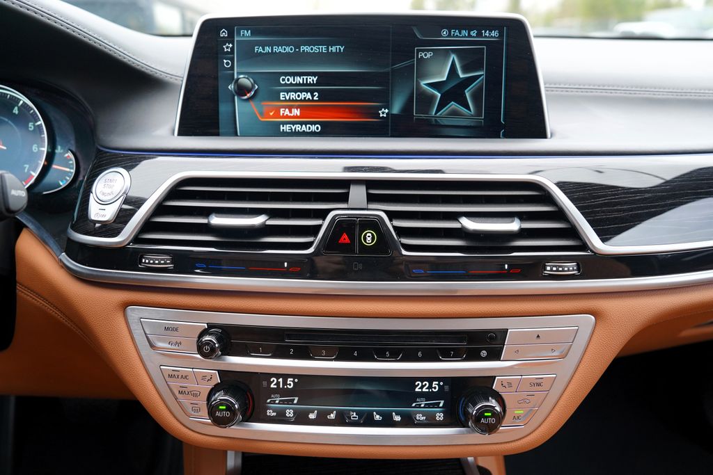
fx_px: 475
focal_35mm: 24
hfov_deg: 73.7
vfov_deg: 53.1
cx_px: 356
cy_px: 238
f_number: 4
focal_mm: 24
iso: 320
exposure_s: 1/60
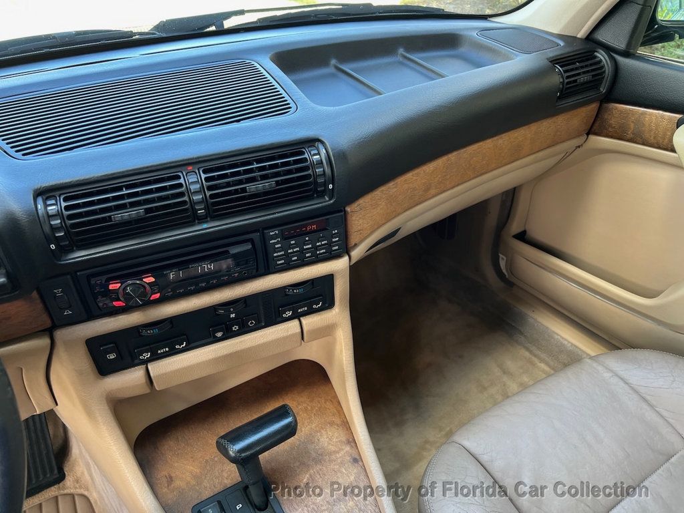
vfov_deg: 53.1
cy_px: 256
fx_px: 514
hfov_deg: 67.3
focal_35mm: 26
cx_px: 342
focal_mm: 5.7
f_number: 1.5
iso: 100
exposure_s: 1/121
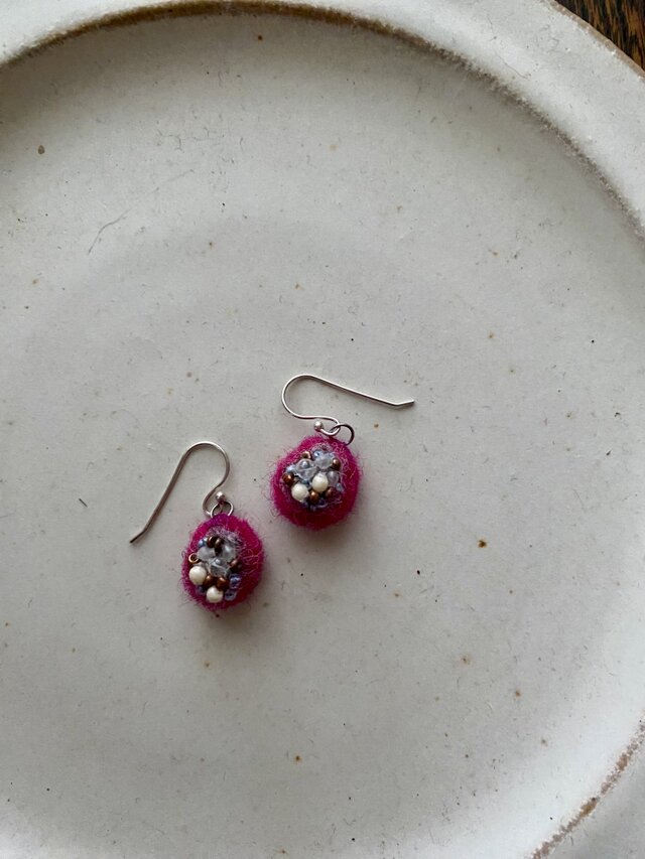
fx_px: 621
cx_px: 322
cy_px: 430
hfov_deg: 54.9
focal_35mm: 25
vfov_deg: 69.4
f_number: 1.8
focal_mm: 4.25
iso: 500
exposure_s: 1/40
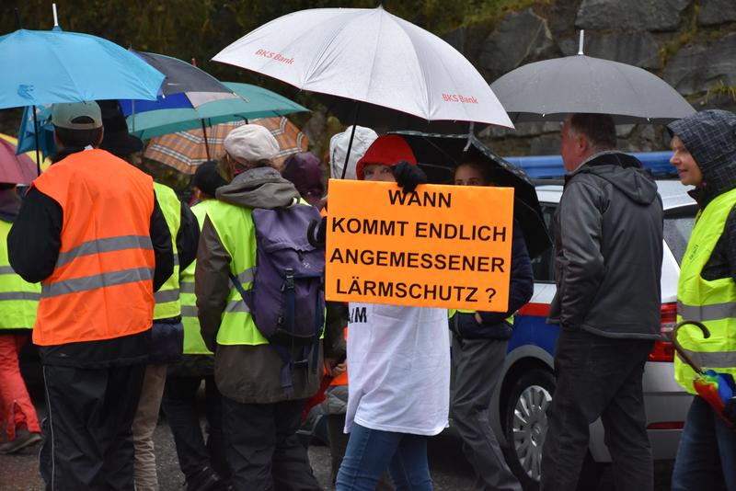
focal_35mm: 112
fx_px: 2301
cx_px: 368
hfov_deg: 18.2
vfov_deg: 12.2
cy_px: 246
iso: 800
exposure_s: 1/160
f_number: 6.3
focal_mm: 75
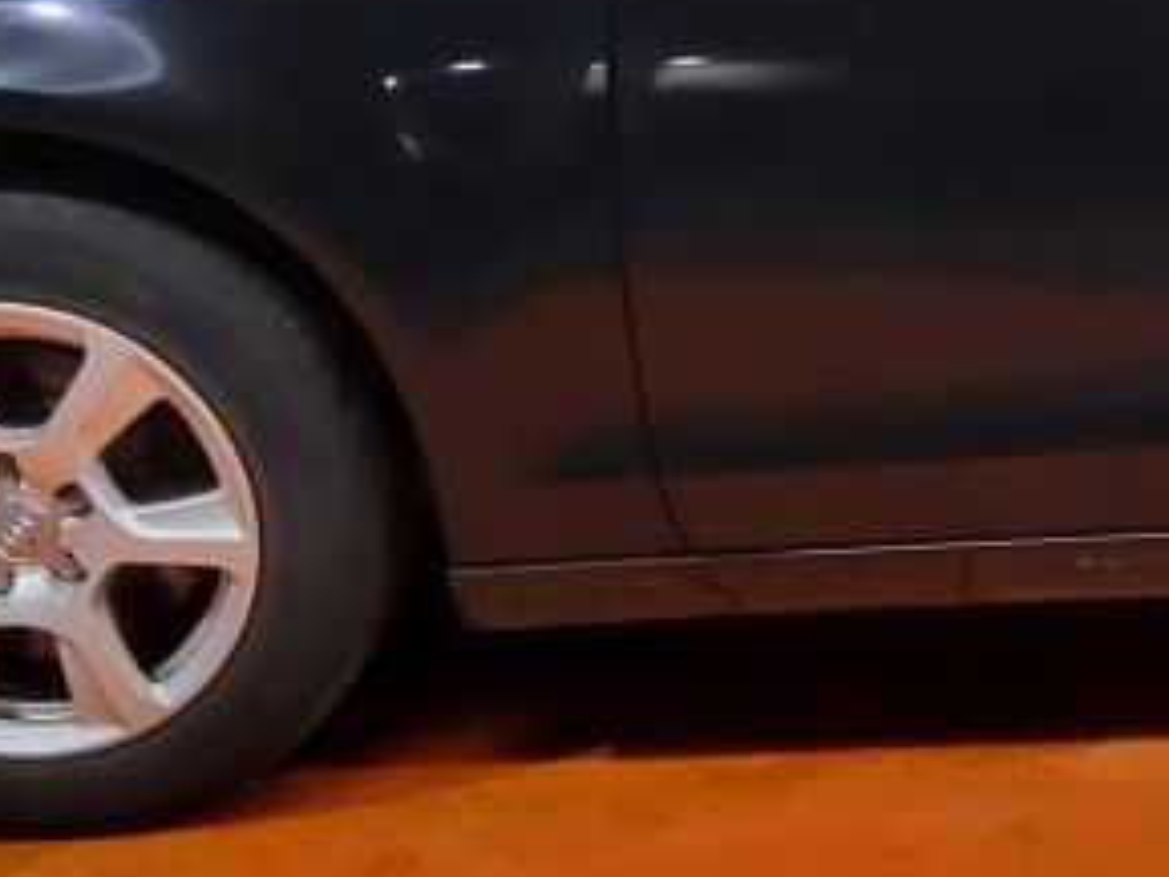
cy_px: 335
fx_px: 3649
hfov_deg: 17.0
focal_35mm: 108
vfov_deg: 13.7
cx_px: 1561
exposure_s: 1/50
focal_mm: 3.08
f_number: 2
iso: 320
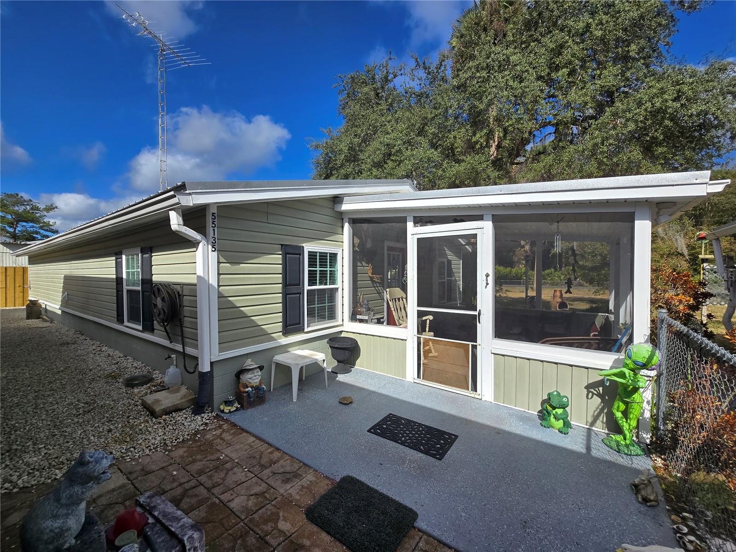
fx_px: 276
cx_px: 368
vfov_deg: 89.9
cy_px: 276
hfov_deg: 106.2
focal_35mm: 13
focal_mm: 2.2
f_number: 2.2
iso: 50
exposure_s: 1/2517
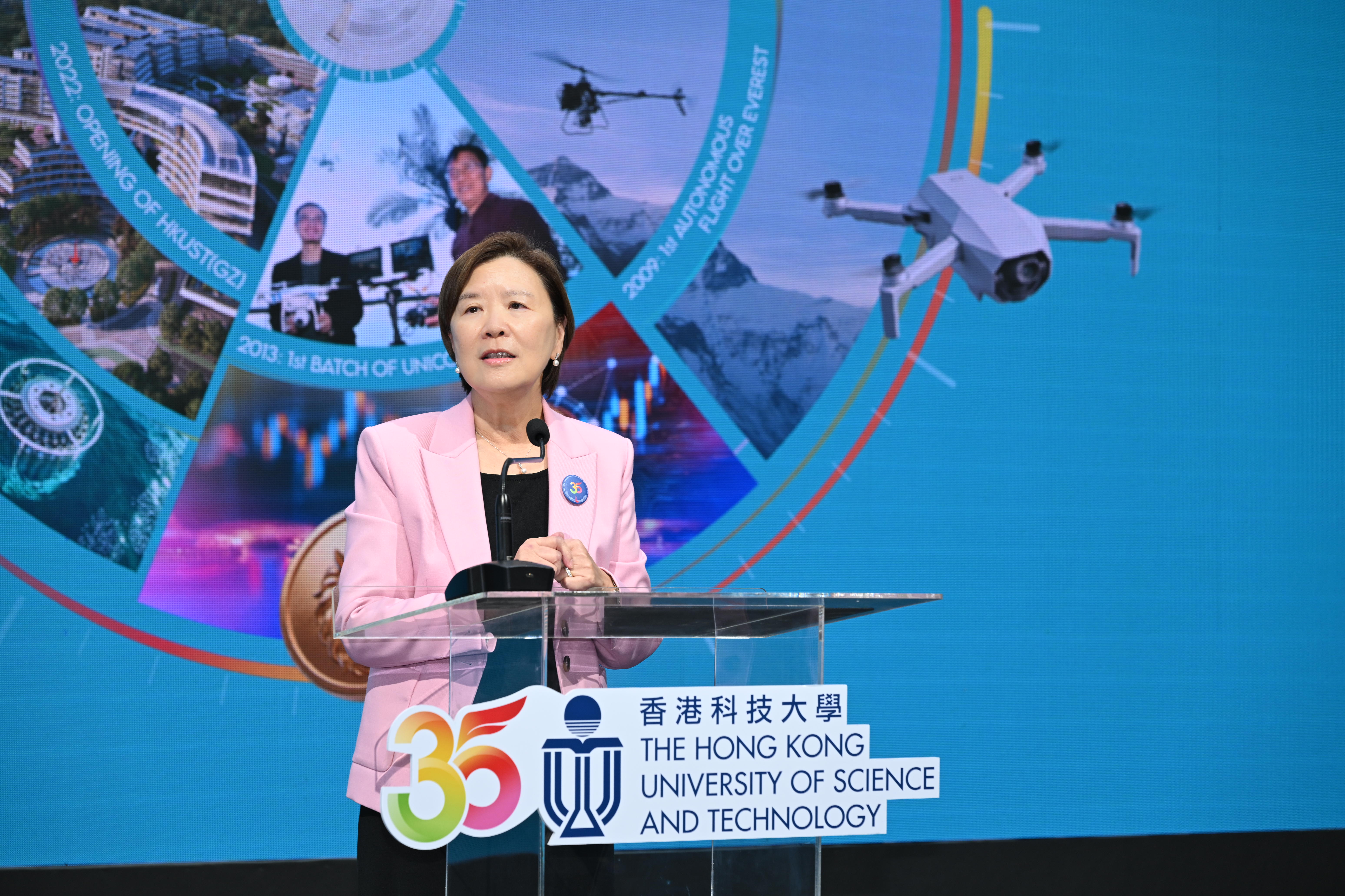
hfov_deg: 19.5
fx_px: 3923
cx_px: 672
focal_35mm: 105
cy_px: 448
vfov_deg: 13.0
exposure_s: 1/200
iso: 320
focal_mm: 105
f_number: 5.6
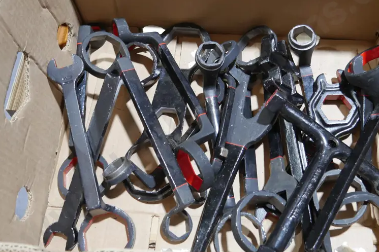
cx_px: 233
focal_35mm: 40
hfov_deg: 48.1
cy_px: 89
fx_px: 421
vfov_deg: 33.2
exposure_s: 1/60
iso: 500
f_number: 3.5
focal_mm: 14
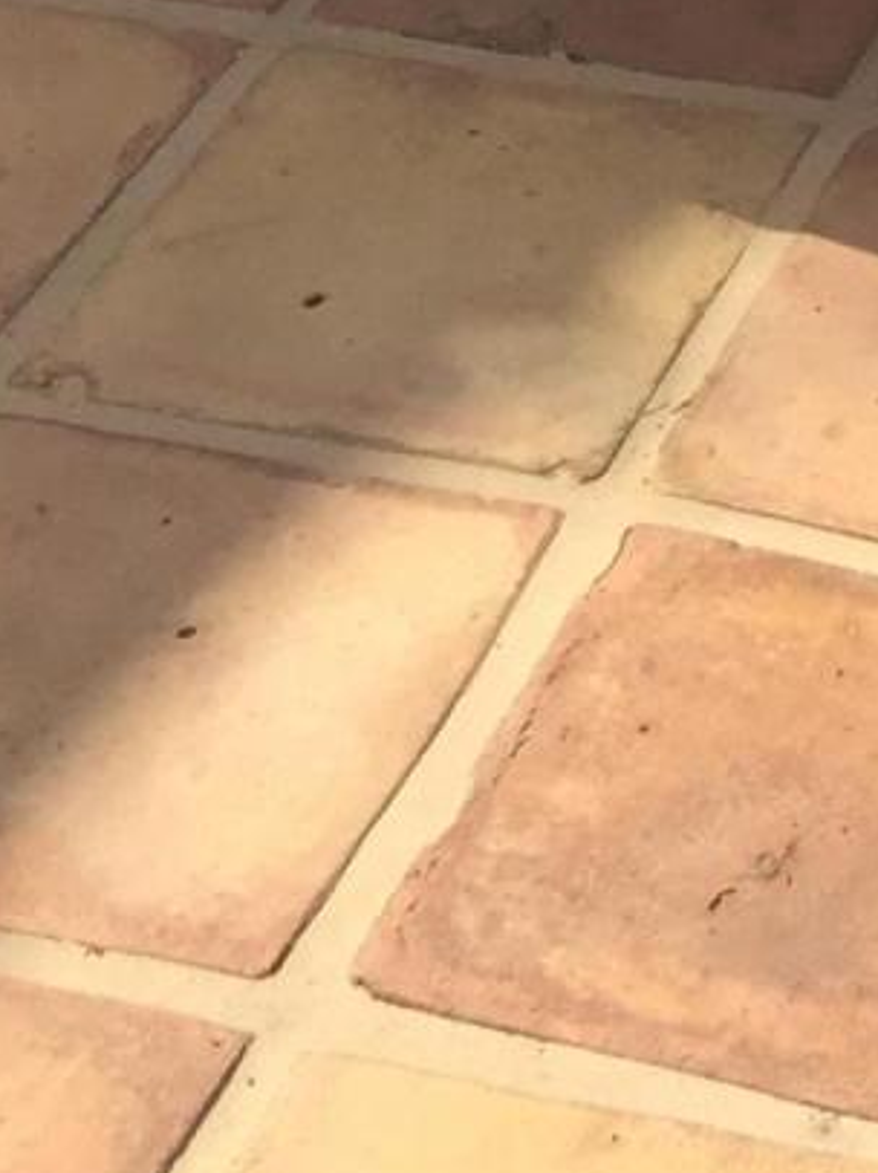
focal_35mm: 143
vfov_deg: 11.5
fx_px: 4841
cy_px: -1627
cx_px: 1115
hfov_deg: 10.2
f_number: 2.2
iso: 32
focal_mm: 4.15
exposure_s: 1/1041
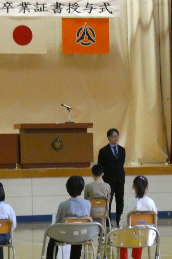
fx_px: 1191
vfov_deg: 12.4
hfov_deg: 8.3
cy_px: 160
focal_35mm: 166
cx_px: 86
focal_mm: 13.3
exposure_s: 1/50
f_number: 4.4
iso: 1600
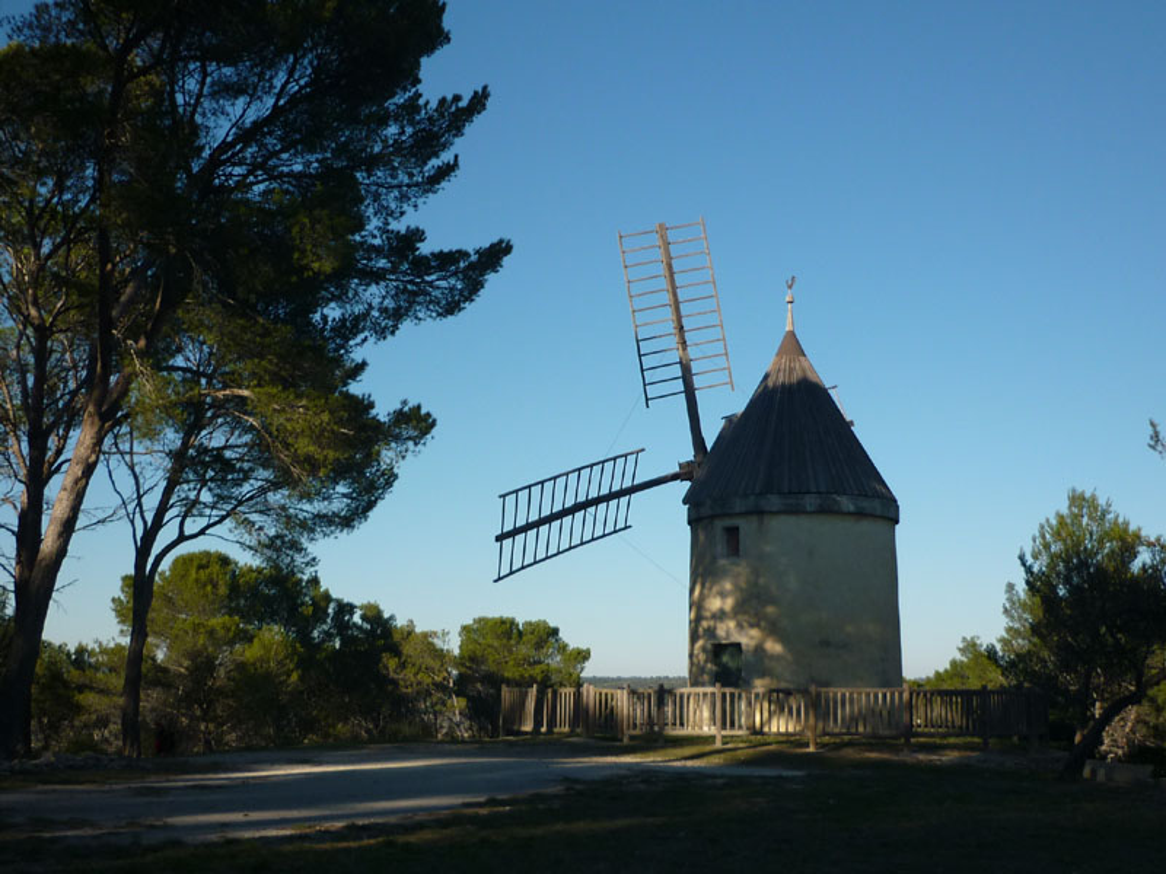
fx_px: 1448
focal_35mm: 43
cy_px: 437
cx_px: 583
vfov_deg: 33.6
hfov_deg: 43.9
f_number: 8
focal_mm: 5.5
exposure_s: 1/200
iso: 80
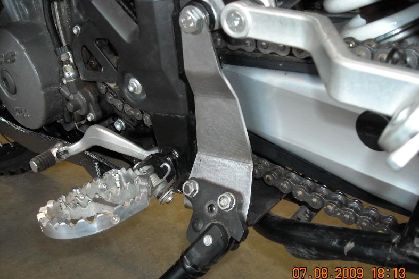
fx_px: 431
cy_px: 147
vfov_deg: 35.9
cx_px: 211
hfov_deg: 51.9
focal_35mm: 37
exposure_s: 1/52
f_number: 2.8
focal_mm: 5.7
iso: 200
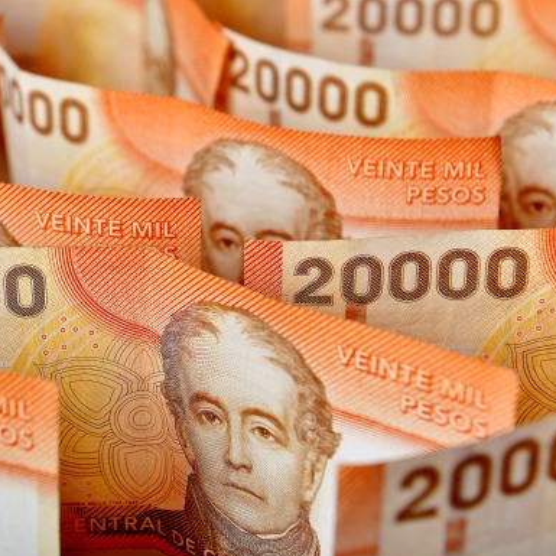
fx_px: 1963
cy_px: 243
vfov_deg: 16.1
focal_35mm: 108
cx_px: 86
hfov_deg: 16.0
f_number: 8
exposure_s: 1/250
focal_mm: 70
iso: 250
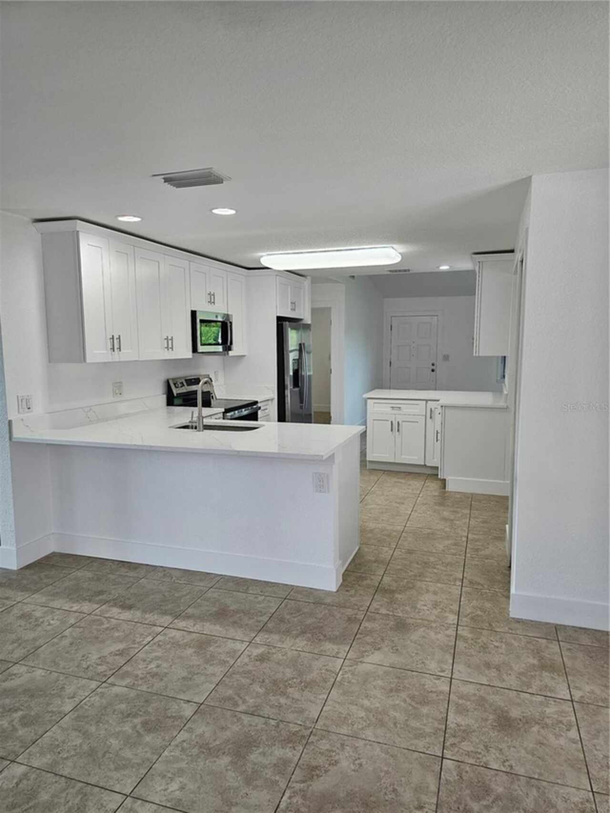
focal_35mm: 23
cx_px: 305
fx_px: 540
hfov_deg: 58.9
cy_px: 406
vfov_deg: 73.9
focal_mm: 6.3
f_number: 1.7
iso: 125
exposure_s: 1/120
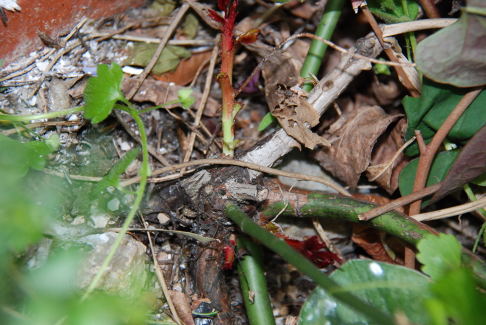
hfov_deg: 6.5
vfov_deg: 4.4
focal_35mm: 315
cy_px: 162
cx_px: 243
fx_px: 4259
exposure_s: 1/60
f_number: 7.1
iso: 800
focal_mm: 210
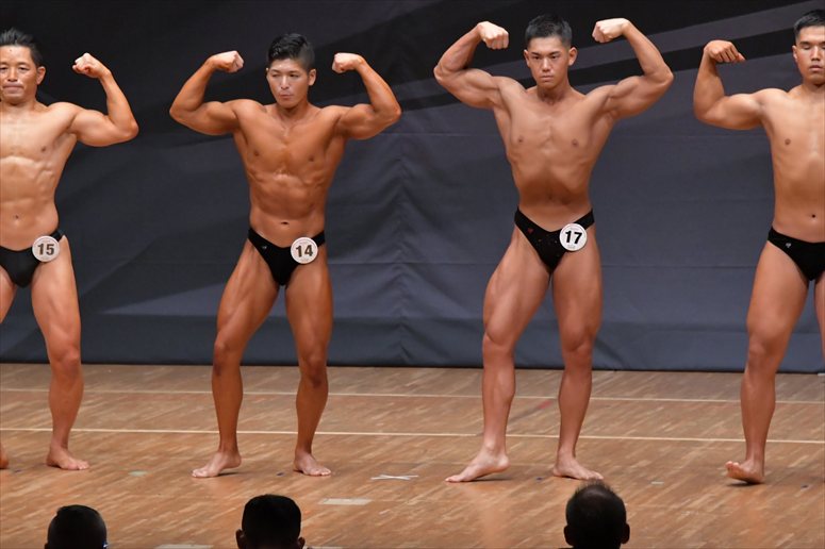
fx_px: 6185
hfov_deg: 7.6
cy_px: 274
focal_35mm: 270
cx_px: 412
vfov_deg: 5.1
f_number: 5.6
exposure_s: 1/400
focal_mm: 180
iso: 6400
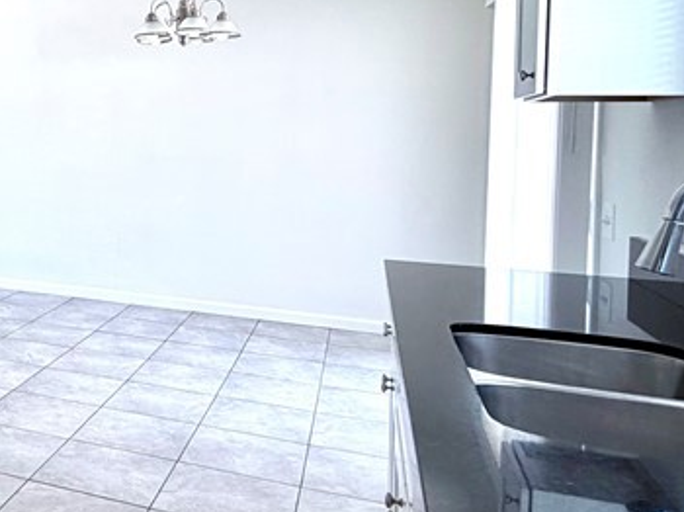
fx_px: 810
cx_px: -33
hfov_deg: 39.2
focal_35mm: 41
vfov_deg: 34.6
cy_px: 149
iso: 125
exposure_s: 1/121
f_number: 2.2
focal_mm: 2.22
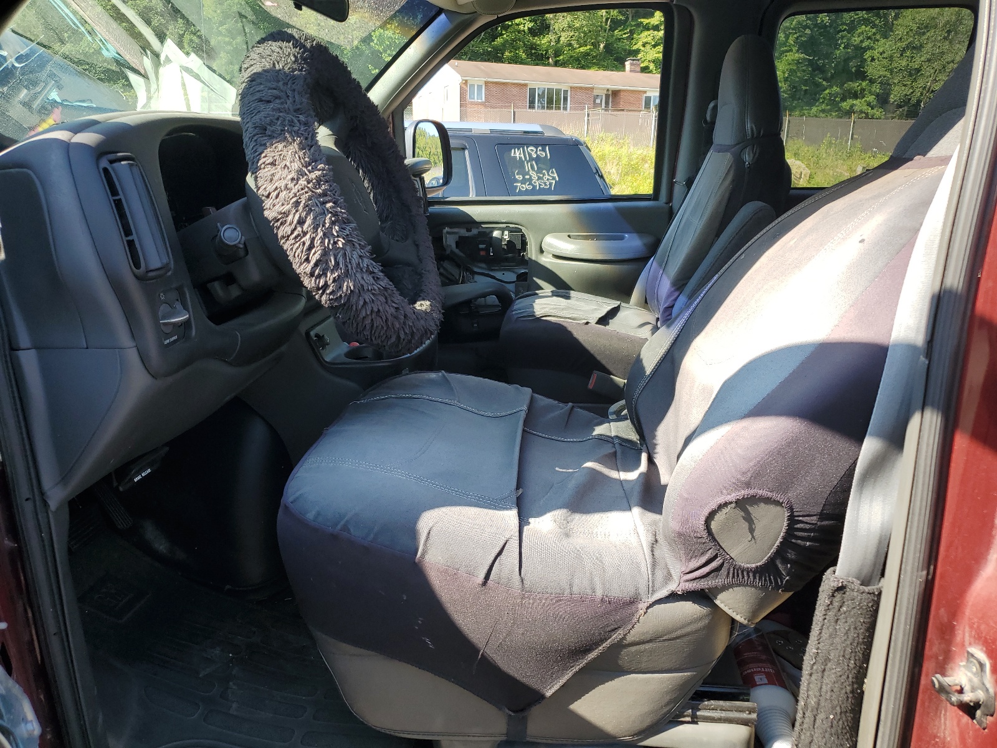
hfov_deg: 67.3
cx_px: 498
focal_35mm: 26
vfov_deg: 53.1
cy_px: 374
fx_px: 749
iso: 50
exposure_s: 1/500
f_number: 1.5
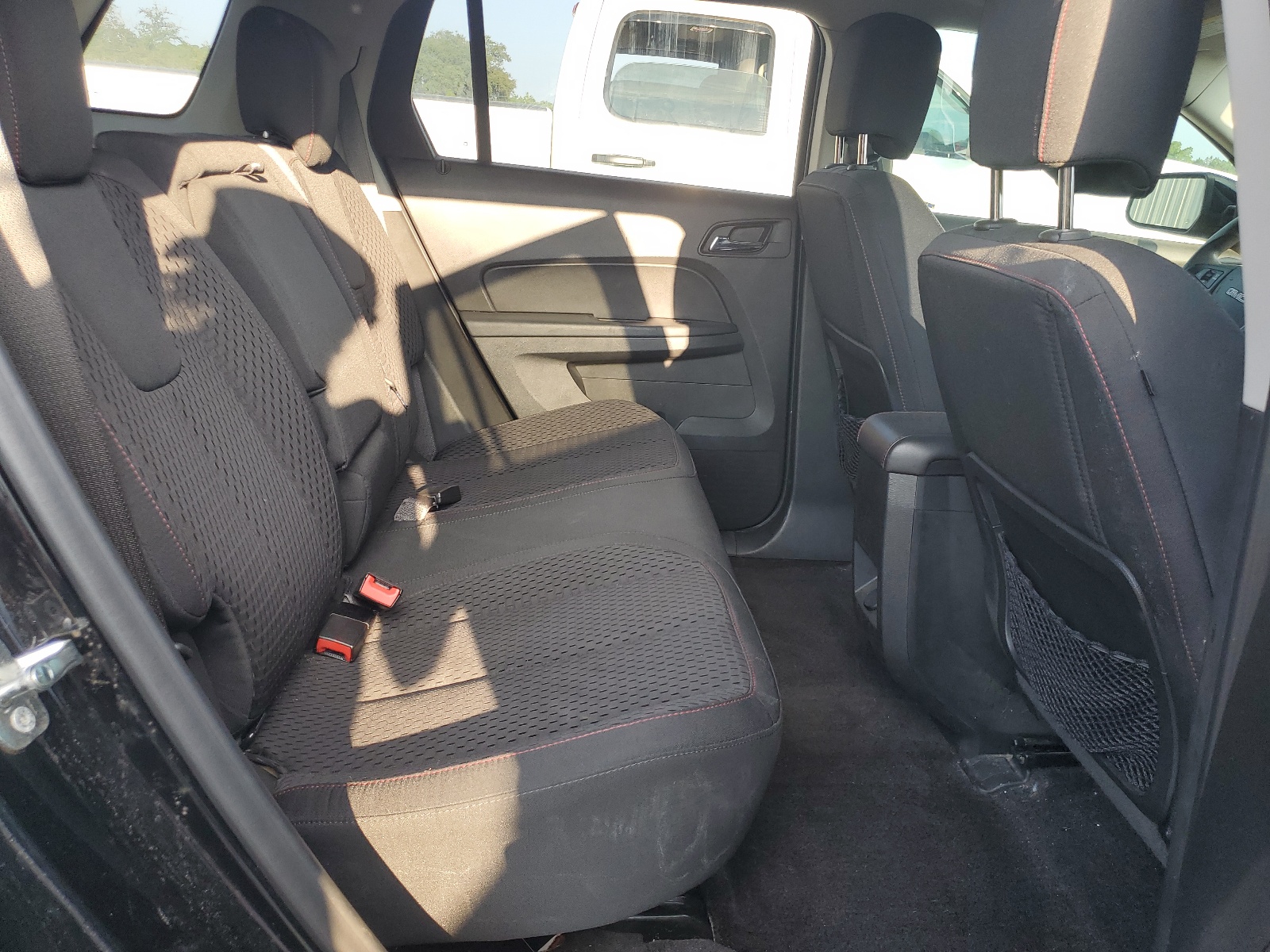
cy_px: 476
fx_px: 954
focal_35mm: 26
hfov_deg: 67.3
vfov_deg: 53.1
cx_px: 635
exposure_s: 1/179
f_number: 1.5
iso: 50
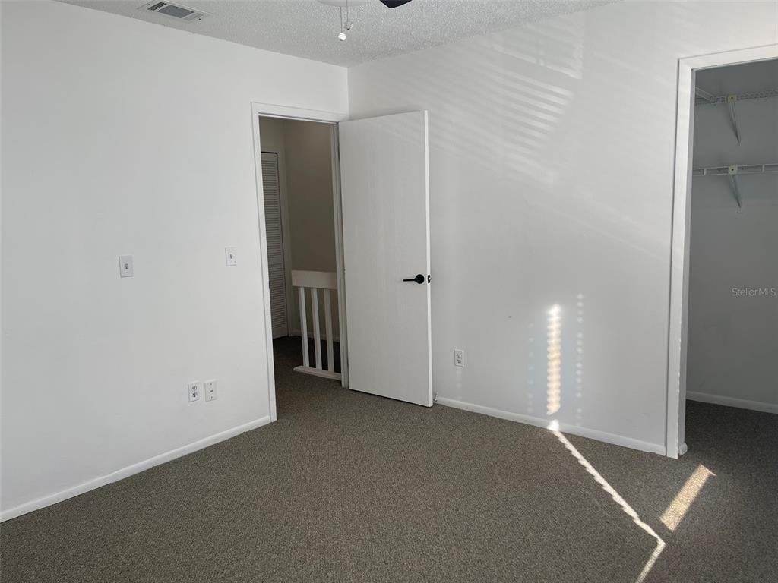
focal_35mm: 26
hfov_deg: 67.3
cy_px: 292
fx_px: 584
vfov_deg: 53.1
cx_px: 389
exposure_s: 1/321
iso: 50
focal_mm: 5.1
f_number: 1.6
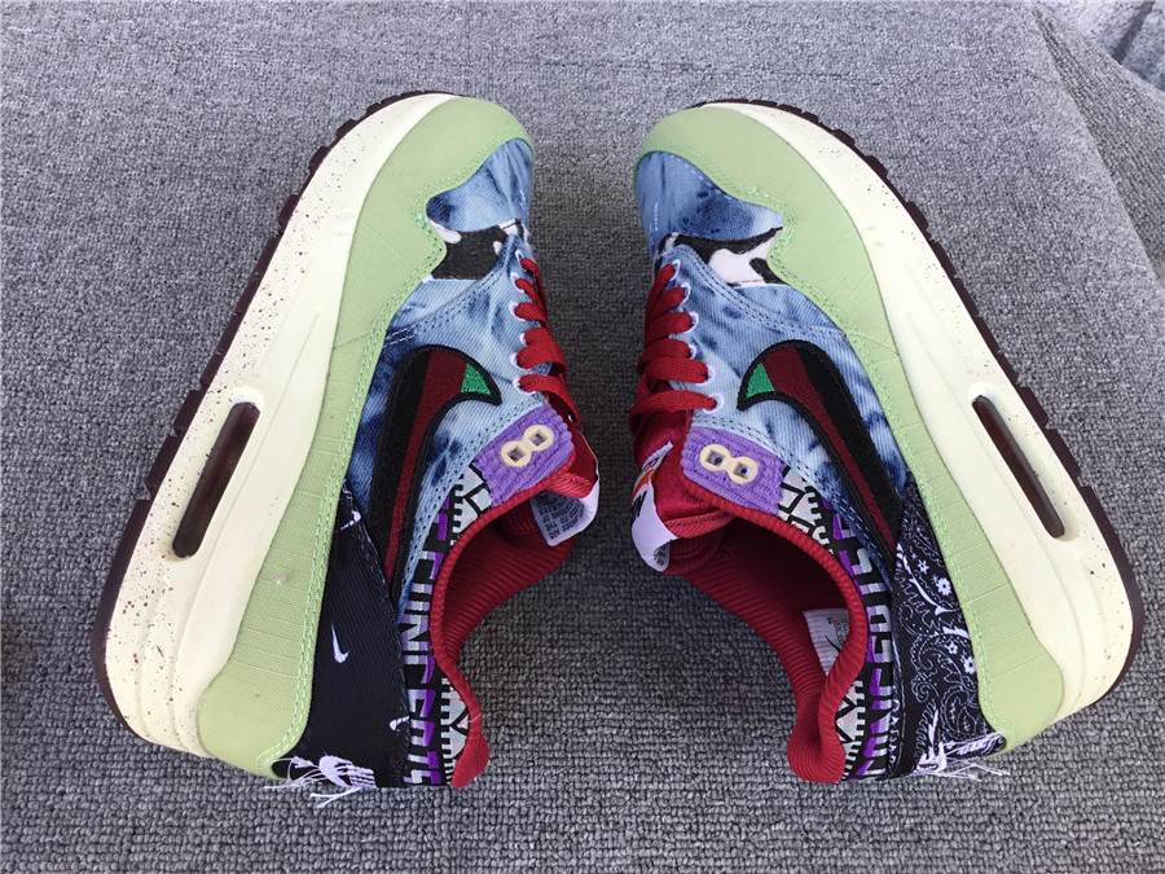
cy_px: 437
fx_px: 1043
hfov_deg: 58.4
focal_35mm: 31
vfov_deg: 45.4
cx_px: 582
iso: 25
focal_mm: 3.3
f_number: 2.4
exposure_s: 1/100
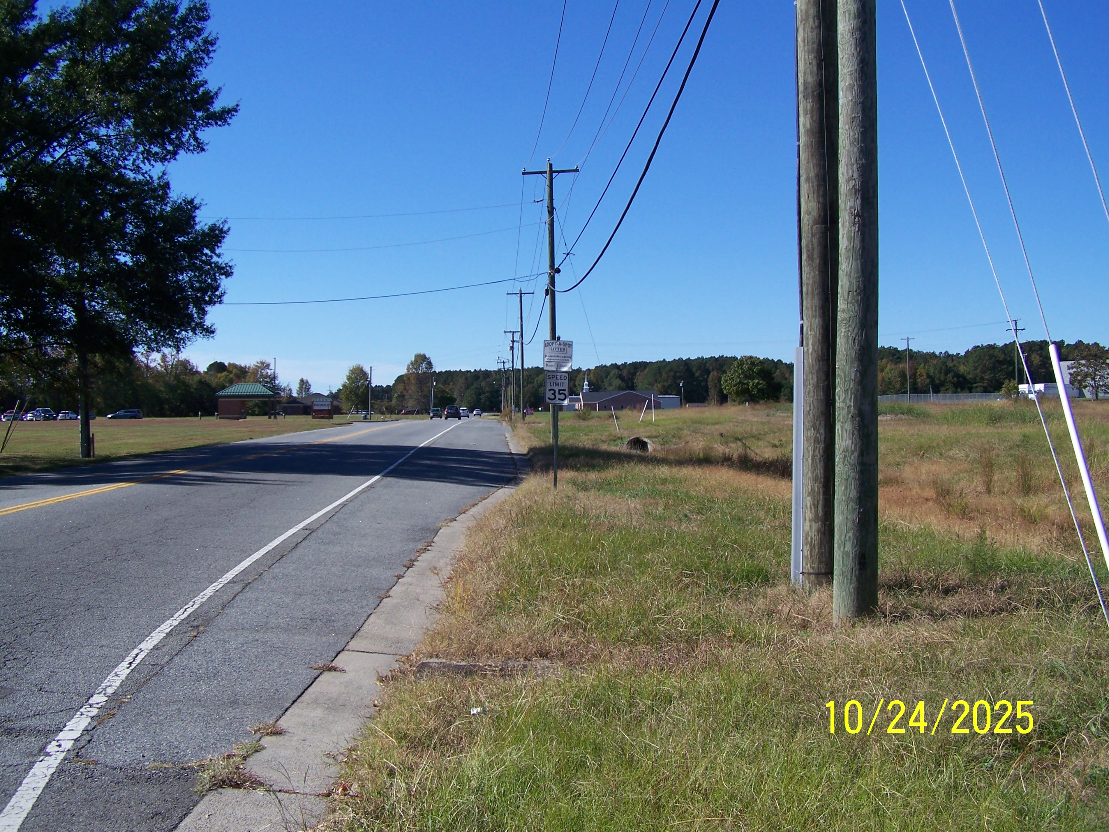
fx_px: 1217
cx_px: 554
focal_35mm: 38
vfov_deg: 37.7
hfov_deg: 49.0
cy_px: 416
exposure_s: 1/500
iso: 64
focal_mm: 6.3
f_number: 4
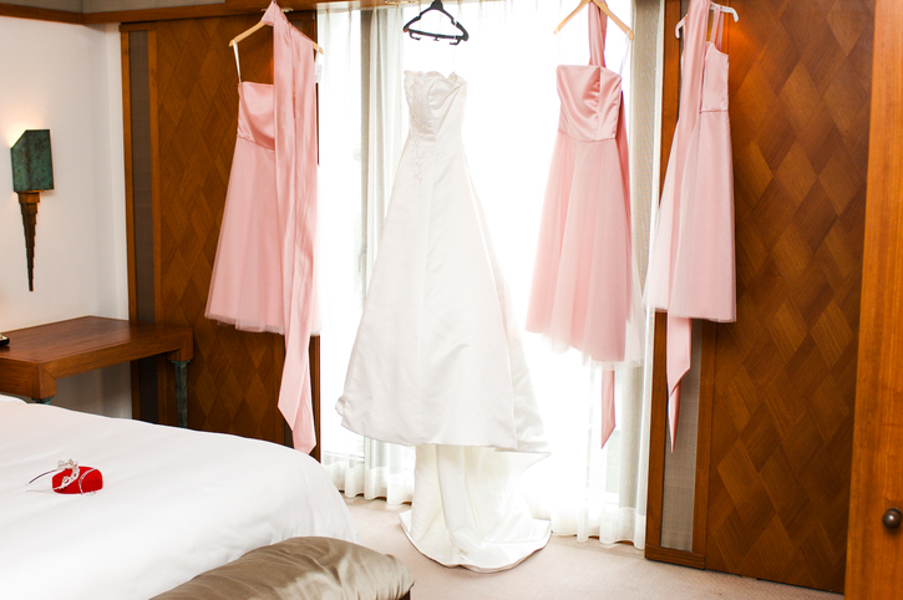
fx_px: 1053
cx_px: 452
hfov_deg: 46.4
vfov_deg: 31.8
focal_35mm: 42
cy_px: 300
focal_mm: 28
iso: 400
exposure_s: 1/80
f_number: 4
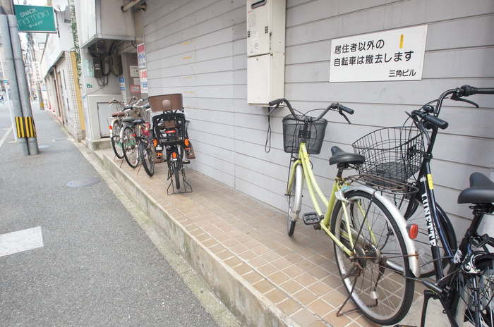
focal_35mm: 22
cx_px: 247
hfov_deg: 77.4
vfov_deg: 56.0
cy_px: 164
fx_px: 308
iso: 1600
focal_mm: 15
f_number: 10
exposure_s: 1/125
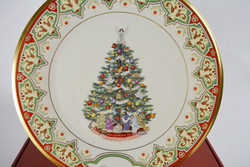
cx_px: 125
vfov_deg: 47.9
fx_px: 187
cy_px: 84
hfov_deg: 67.4
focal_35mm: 27
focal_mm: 18
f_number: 5.6
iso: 250
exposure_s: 1/125
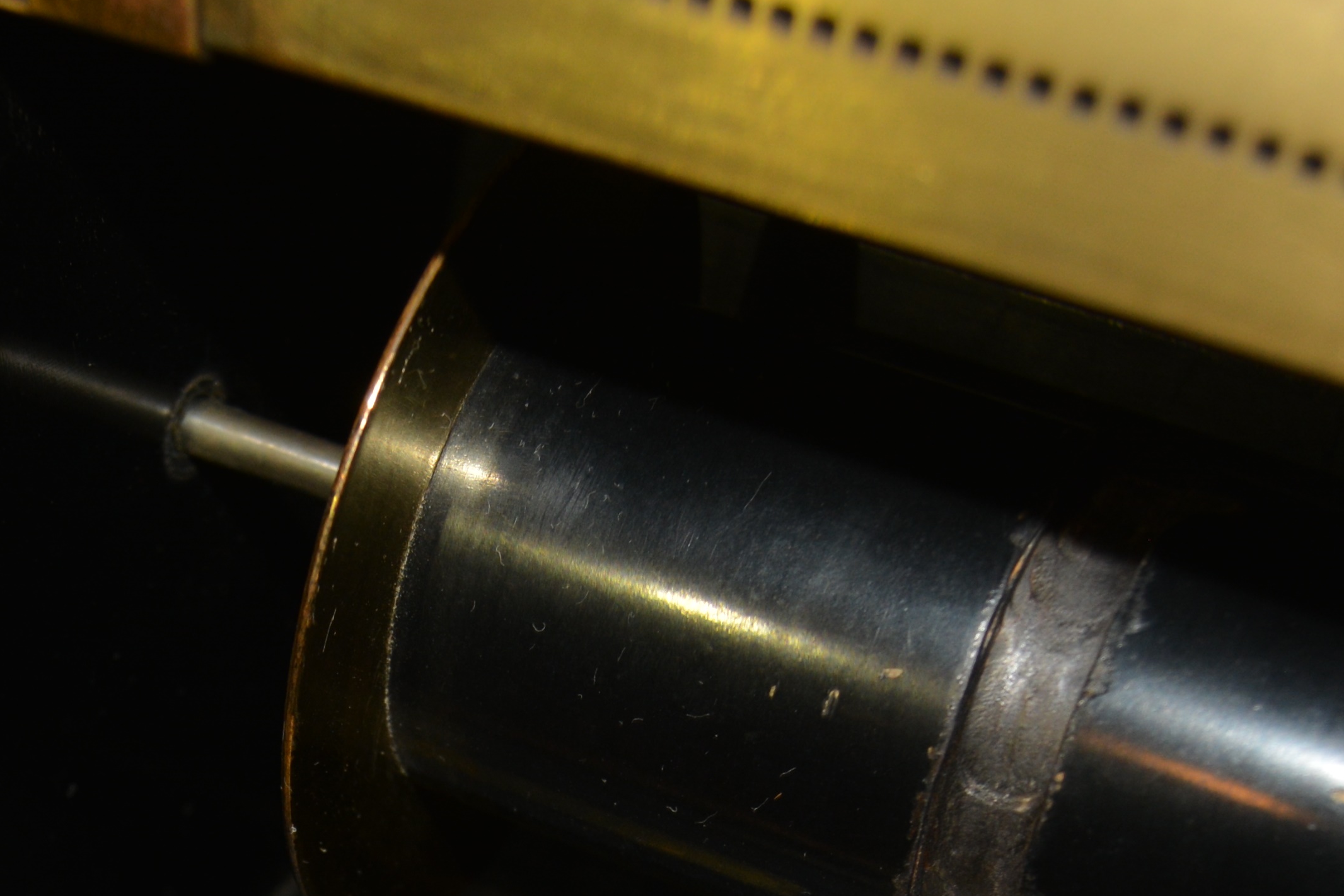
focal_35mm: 76
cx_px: 345
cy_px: 1083
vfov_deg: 17.1
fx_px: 2837
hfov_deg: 26.3
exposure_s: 1/60
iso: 250
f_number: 3.5
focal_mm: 18
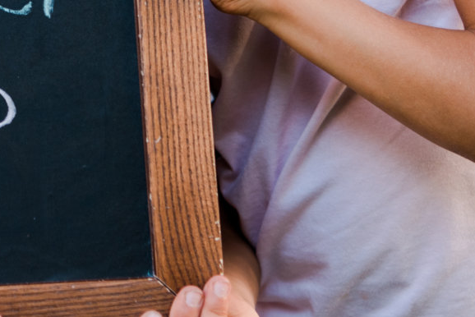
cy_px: -122
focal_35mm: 163
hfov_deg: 12.3
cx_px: -85
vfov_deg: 8.3
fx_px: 2152
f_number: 3.2
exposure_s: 1/125
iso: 160
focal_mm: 46
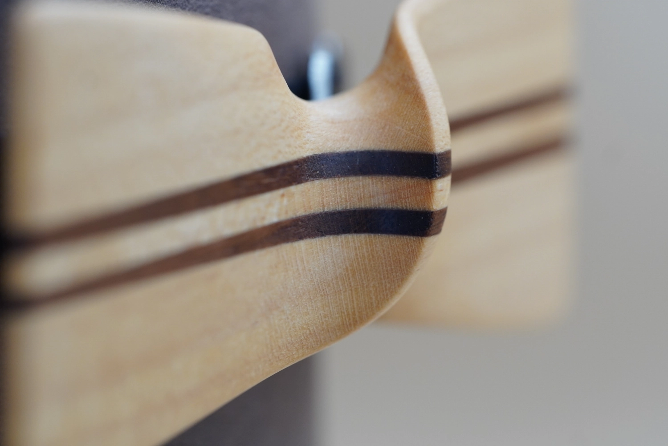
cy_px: 223
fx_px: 2506
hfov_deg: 15.2
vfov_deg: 10.2
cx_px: 334
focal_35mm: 135
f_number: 4
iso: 640
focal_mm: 90
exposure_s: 1/160
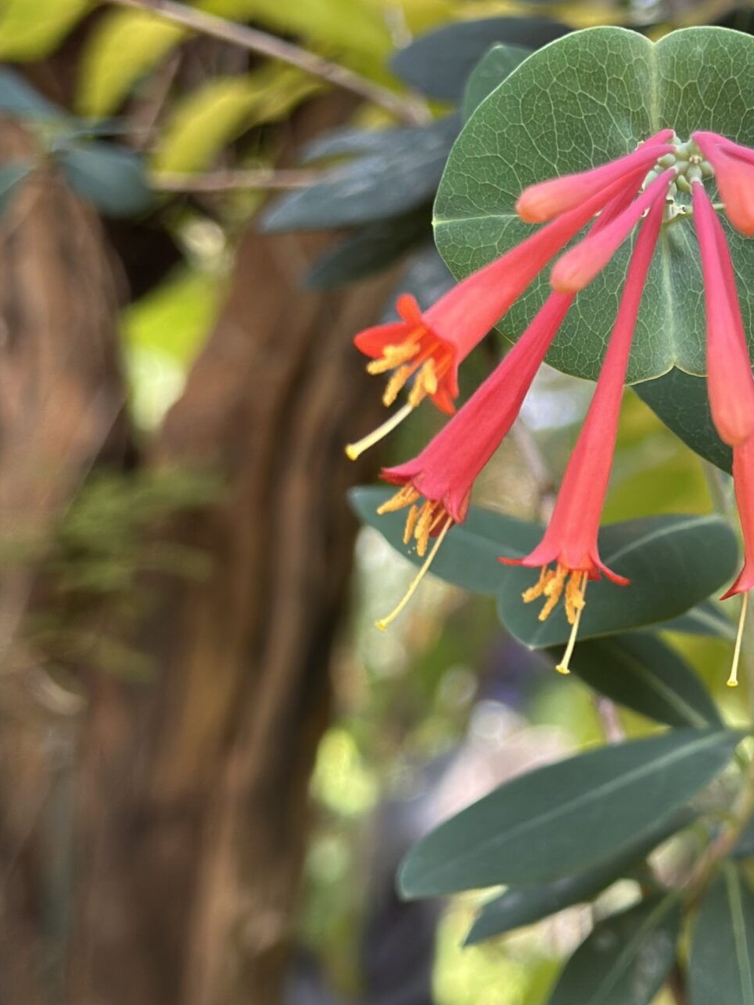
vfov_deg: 20.3
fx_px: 2788
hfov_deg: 15.2
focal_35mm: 96
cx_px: 727
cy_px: 295
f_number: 1.78
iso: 80
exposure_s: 1/546
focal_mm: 6.86
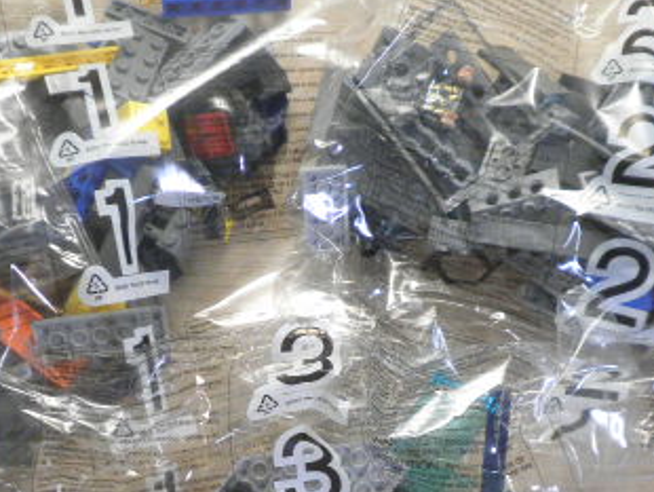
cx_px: 314
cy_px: 397
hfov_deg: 30.2
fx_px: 1210
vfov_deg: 22.6
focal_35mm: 64
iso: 125
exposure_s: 1/40
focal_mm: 5.5
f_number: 2.8
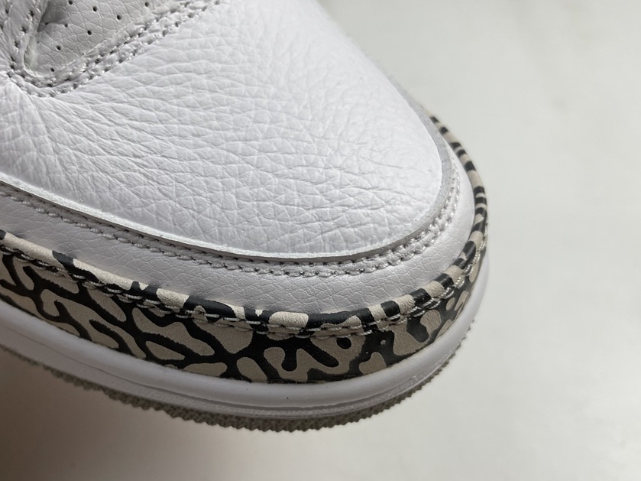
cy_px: 246
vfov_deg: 45.4
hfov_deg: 58.1
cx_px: 277
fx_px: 574
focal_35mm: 31
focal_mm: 4.2
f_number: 1.6
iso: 32
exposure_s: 1/102
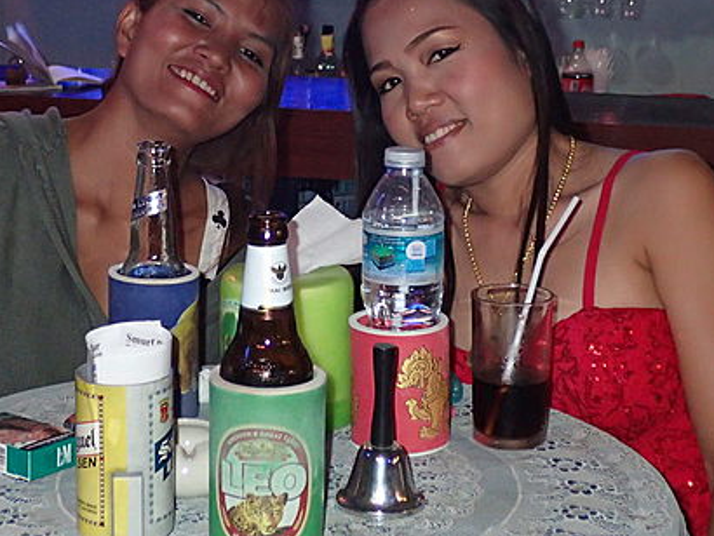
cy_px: 169
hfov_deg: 25.0
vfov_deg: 18.8
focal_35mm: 78
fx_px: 1610
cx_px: 320
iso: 640
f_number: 2.8
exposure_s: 1/40
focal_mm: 7.34
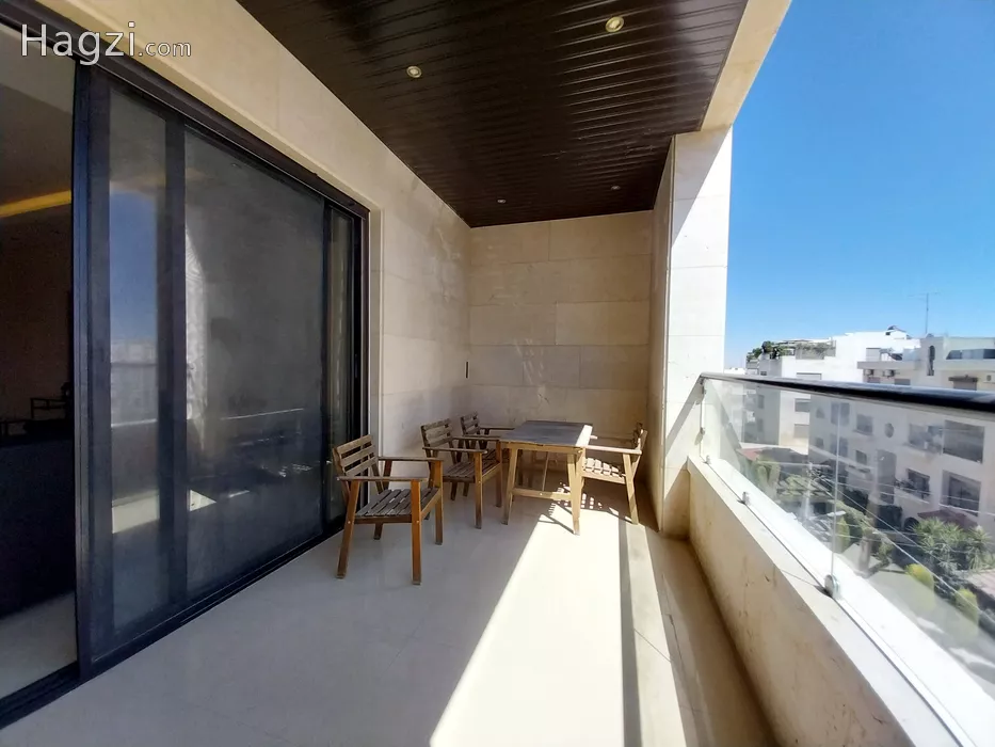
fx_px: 374
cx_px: 498
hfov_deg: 106.2
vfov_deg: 89.9
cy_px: 374
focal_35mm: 13
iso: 64
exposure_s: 1/442
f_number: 2.2
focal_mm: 1.3
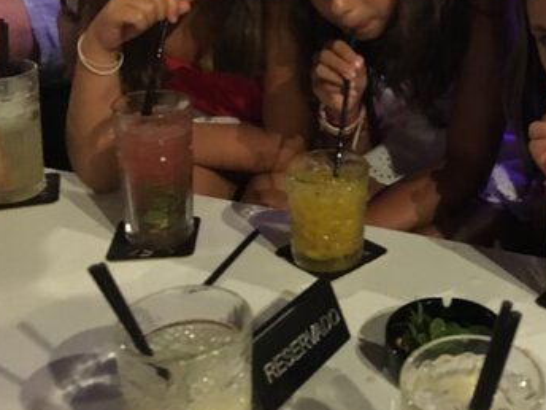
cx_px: 413
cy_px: 78
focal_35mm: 54
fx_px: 852
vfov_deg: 26.5
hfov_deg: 34.7
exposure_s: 1/17
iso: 640
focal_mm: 4.15
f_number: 2.2
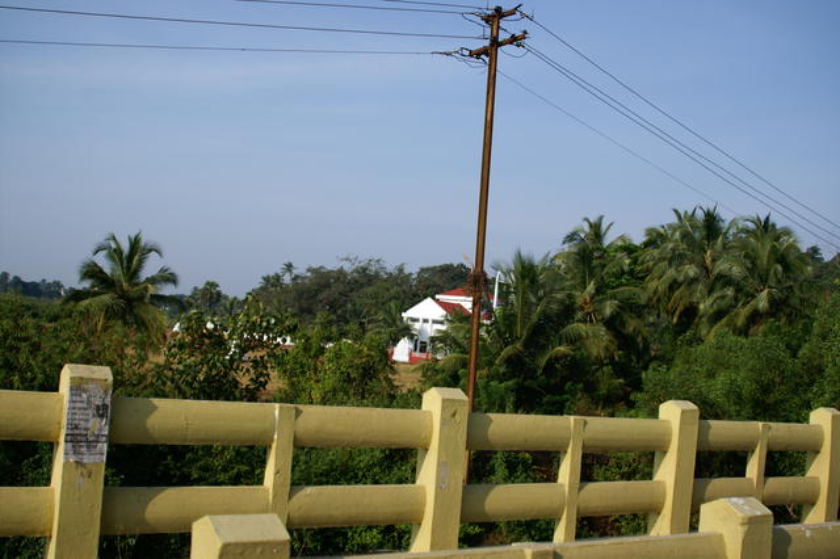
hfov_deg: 53.2
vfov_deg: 36.8
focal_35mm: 36
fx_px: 840
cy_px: 280
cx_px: 420
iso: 200
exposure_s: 1/4000
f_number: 3.5
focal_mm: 24
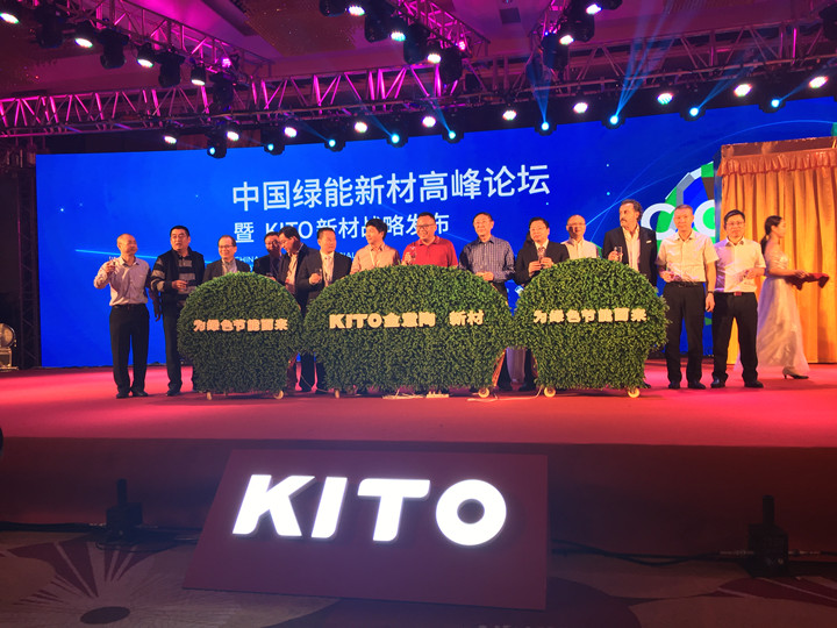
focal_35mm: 29
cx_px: 418
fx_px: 701
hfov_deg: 61.7
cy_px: 314
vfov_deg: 48.2
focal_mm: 4.15
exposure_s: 1/50
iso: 32
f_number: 2.2
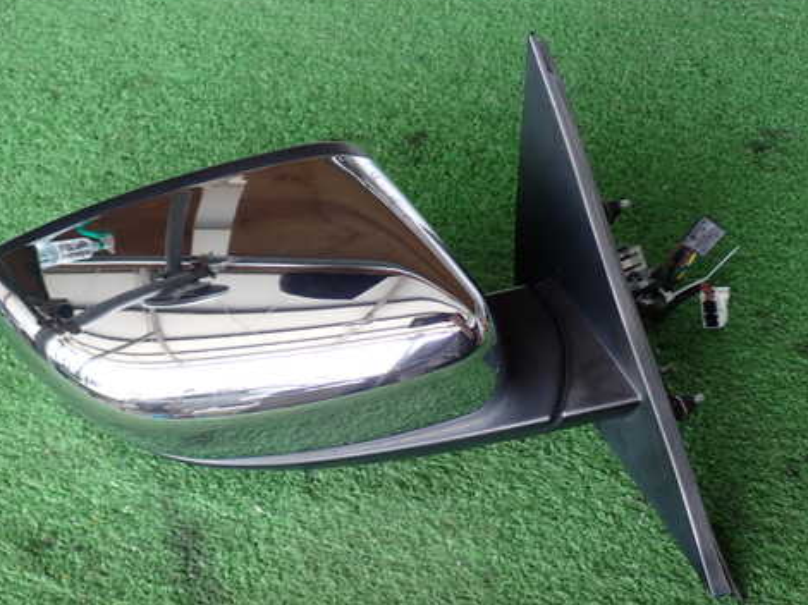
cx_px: 339
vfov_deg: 31.5
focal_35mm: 46
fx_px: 1073
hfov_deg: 41.1
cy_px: 333
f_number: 2.5
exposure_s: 1/80
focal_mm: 6.37
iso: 125
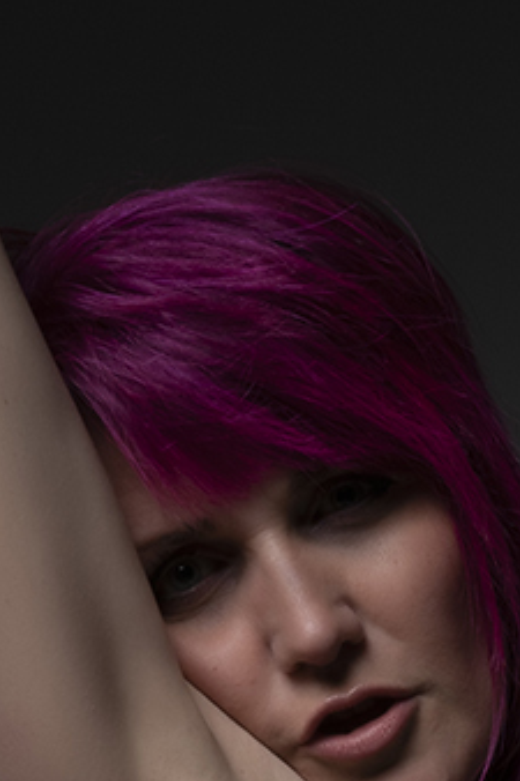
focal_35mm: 218
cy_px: 1490
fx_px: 4728
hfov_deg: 6.3
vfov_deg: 9.0
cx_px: 507
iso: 200
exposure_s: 1/200
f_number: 16
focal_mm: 46
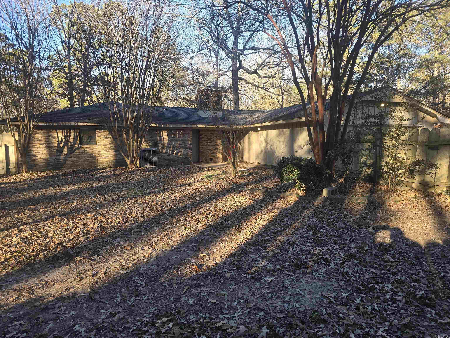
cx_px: 225
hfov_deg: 73.9
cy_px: 169
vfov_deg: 58.9
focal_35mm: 23
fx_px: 299
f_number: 1.7
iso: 16
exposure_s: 1/120
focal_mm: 6.3
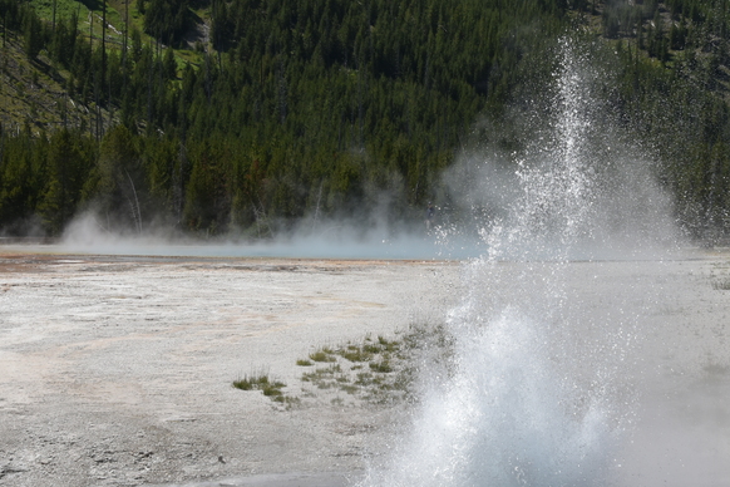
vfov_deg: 11.3
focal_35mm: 121
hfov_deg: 16.8
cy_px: 178
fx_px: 2453
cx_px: 547
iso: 100
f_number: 10
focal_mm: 55
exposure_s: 1/400
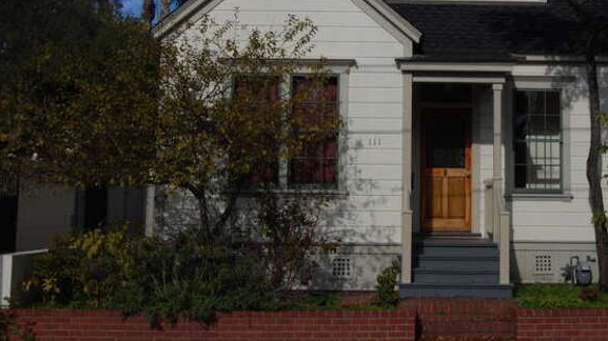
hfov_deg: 34.0
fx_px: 983
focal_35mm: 61
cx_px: 417
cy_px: 75
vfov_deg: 19.5
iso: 200
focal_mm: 28
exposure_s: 1/250
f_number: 16
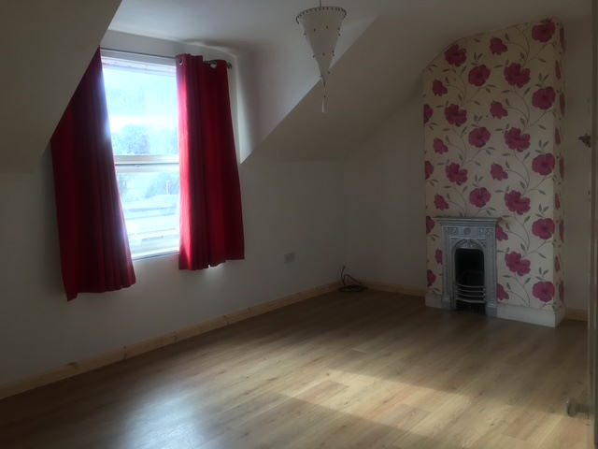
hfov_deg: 61.7
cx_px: 299
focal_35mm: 29
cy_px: 224
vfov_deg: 48.2
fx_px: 501
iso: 32
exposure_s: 1/50
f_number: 2.2
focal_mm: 4.15
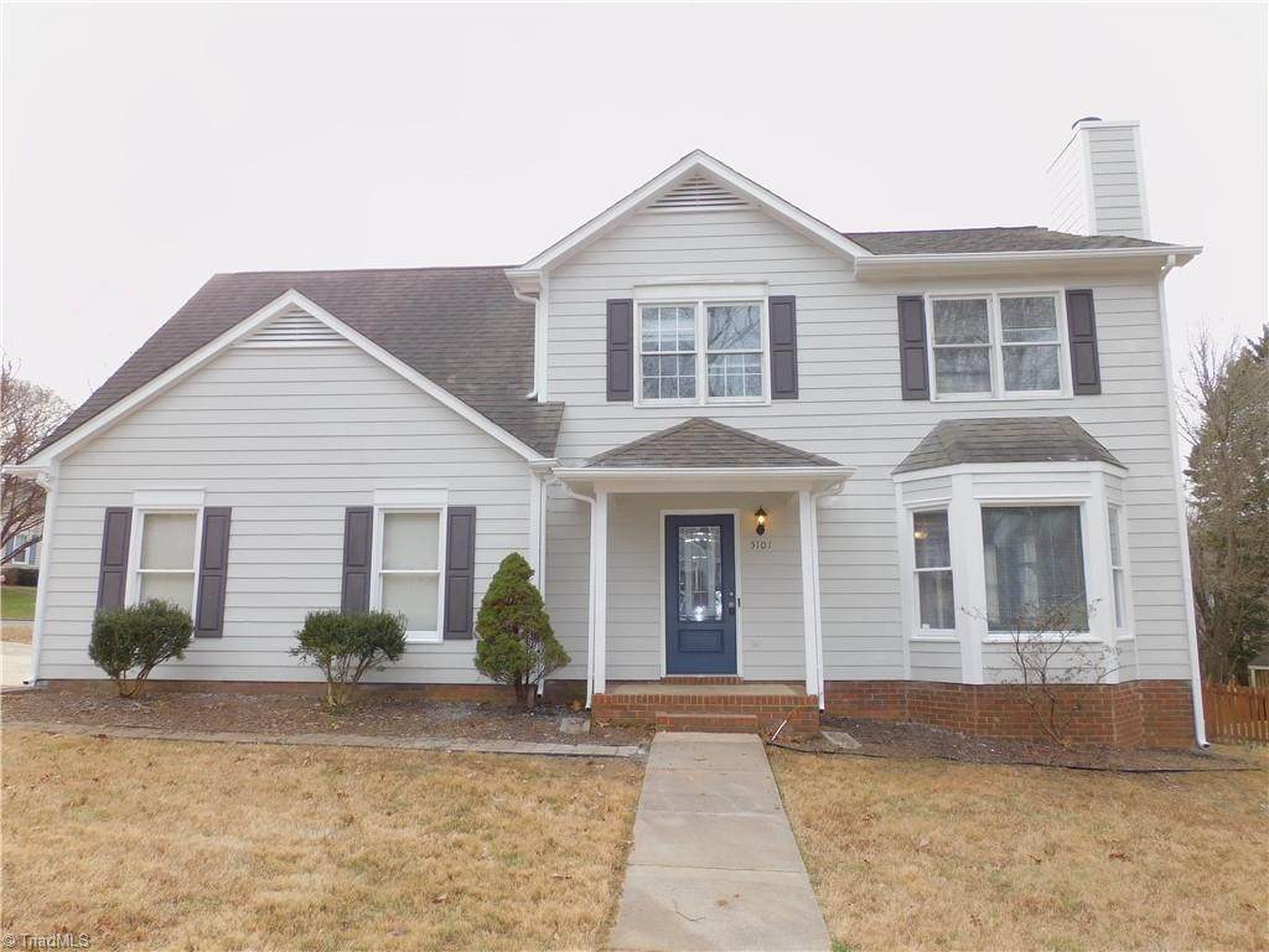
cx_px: 634
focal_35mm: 24
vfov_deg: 56.8
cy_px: 476
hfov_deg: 71.6
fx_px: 880
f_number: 3.3
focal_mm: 4.3
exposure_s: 1/400
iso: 125
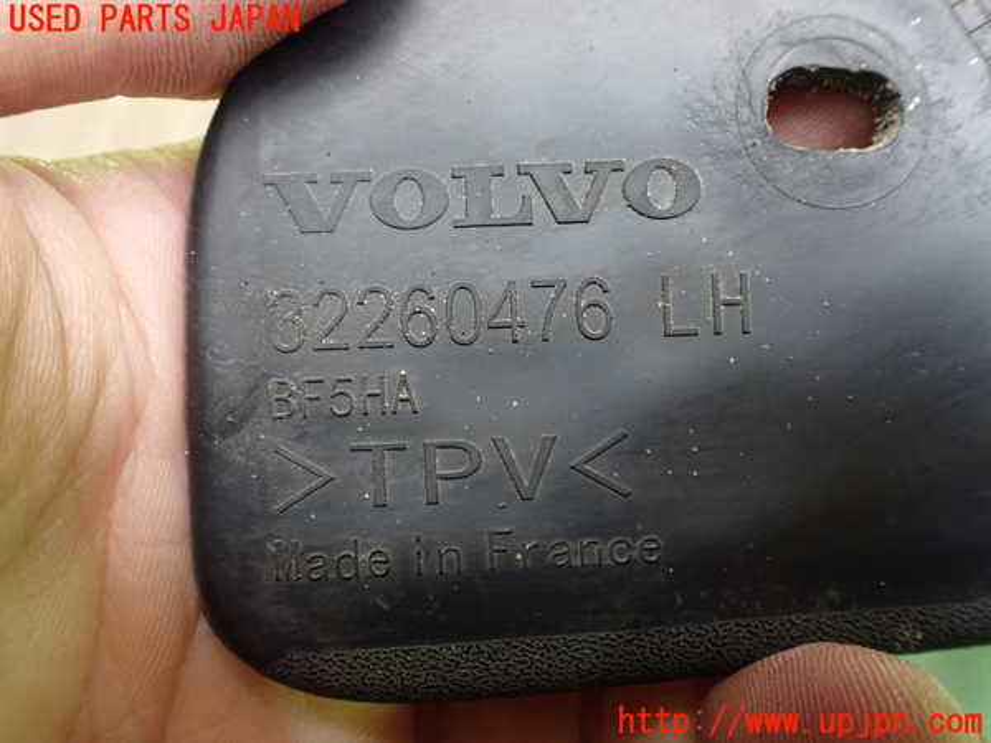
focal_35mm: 30
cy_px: 372
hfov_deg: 60.0
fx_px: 859
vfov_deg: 46.8
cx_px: 496
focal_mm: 5.4
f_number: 2.3
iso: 800
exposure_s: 1/50
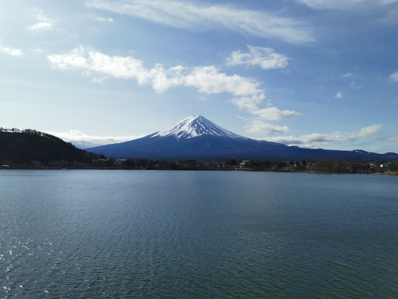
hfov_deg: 65.3
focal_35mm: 27
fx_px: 310
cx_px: 199
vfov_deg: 51.4
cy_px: 150
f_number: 1.8
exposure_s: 1/4386
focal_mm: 5.58
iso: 50
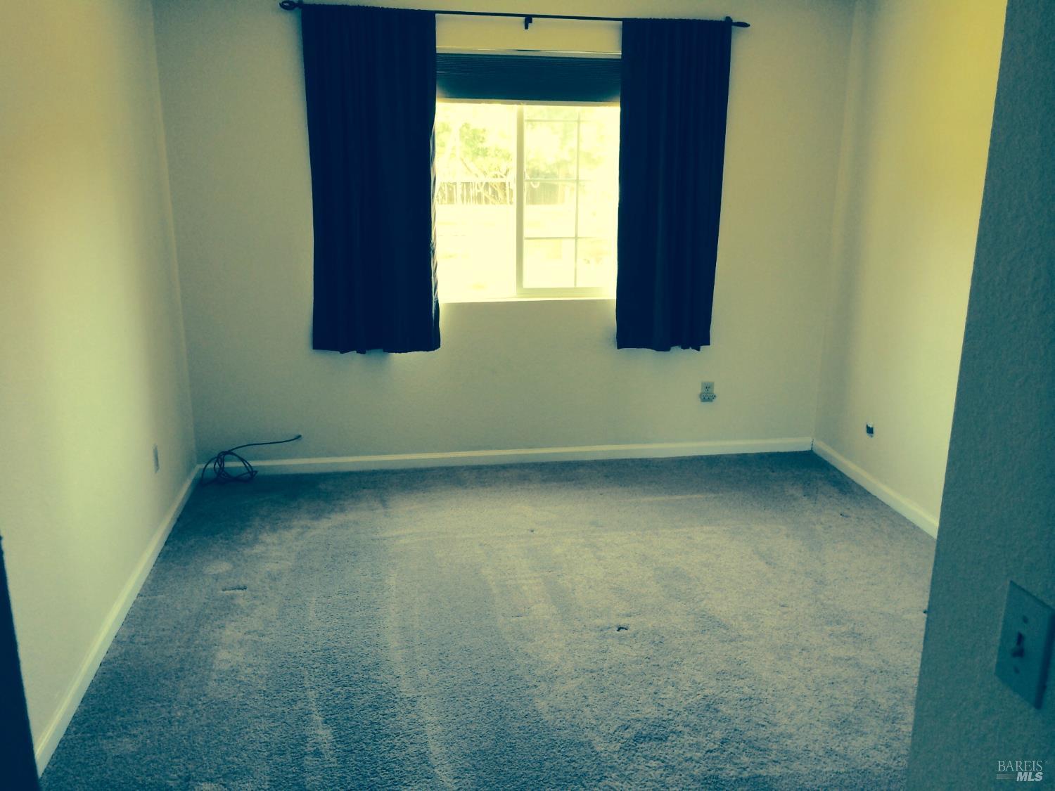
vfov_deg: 46.8
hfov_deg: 60.0
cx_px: 528
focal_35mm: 30
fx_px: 914
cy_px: 396
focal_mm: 4.12
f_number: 2.2
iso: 80
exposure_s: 1/30
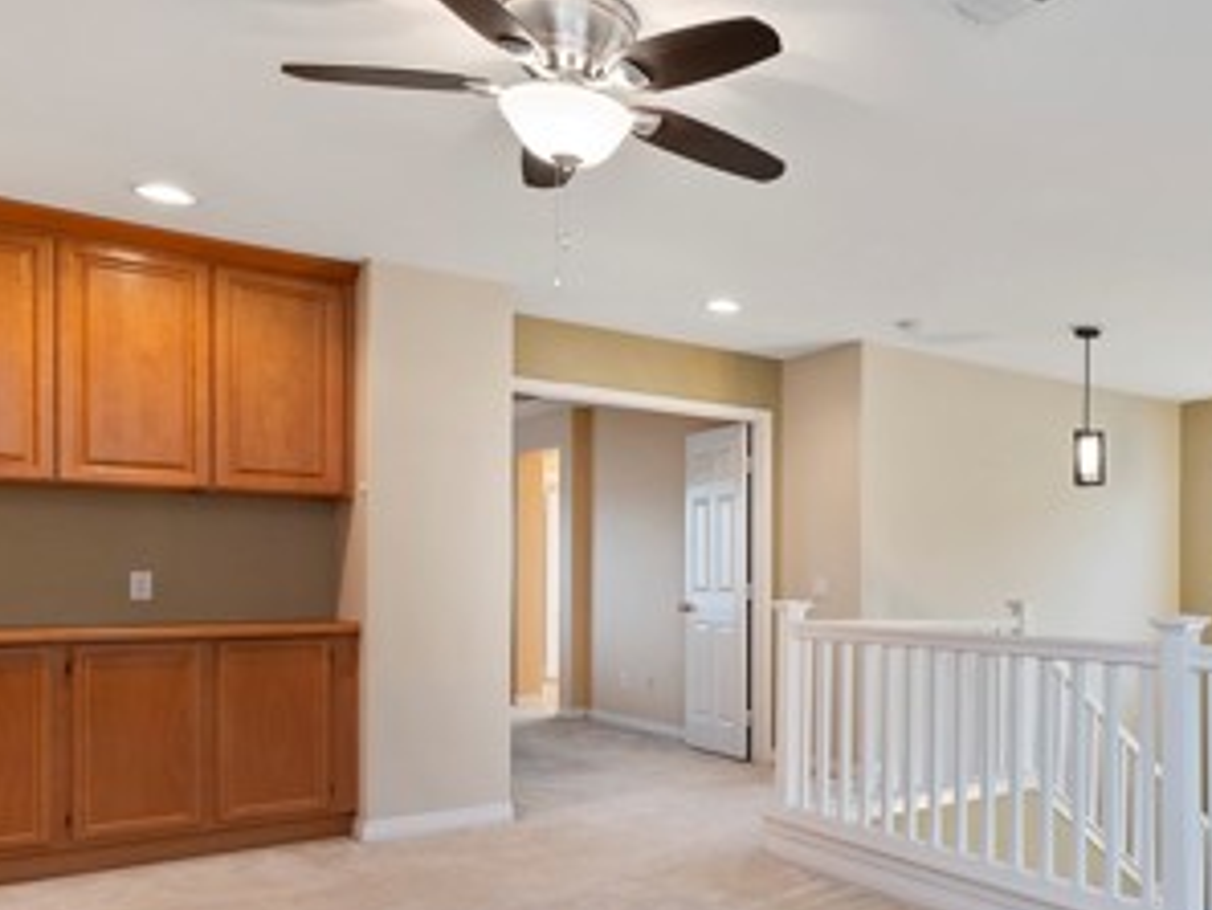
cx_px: 1012
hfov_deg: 56.0
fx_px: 1016
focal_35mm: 29
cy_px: 600
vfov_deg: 47.5
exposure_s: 1/5
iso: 500
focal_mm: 14
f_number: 10
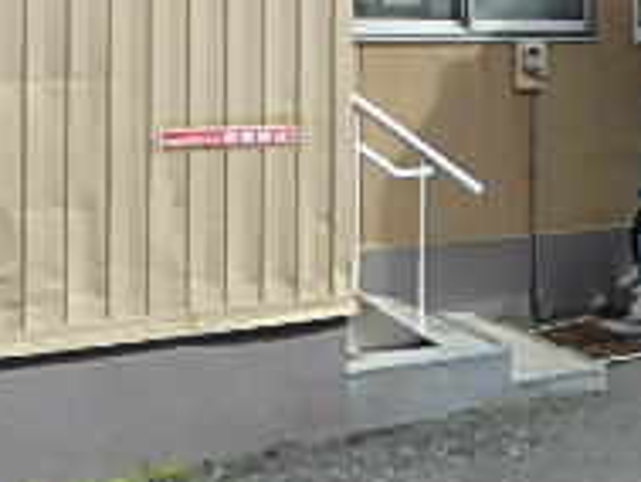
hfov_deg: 21.7
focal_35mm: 71
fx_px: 1316
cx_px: 1017
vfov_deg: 20.3
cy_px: 44
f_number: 3.5
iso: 125
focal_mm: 3.7
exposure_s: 1/640
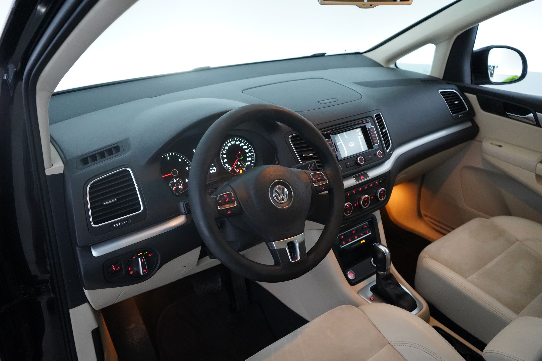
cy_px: 180
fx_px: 422
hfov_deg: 65.5
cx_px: 271
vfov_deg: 46.4
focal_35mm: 28
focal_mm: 28
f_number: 3.5
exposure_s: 1/160
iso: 10000
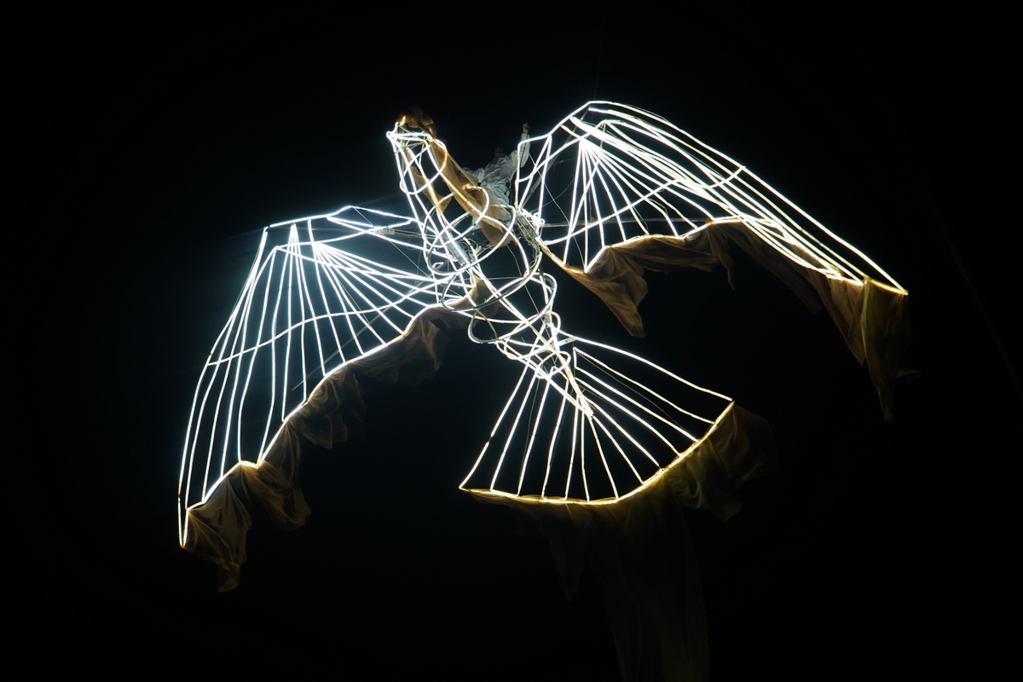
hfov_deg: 29.9
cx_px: 512
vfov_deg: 20.2
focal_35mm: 68
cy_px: 341
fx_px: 1918
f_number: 4
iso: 400
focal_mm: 45
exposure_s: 1/80
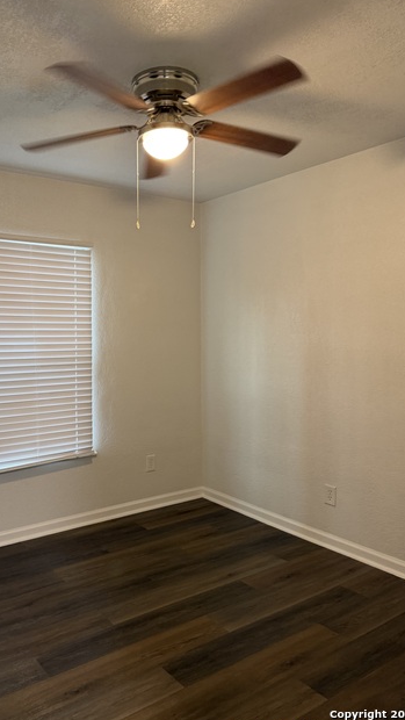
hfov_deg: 42.5
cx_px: 144
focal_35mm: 27
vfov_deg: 69.8
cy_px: 363
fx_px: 515
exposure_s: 1/60
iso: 250
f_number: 1.78
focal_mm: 6.76
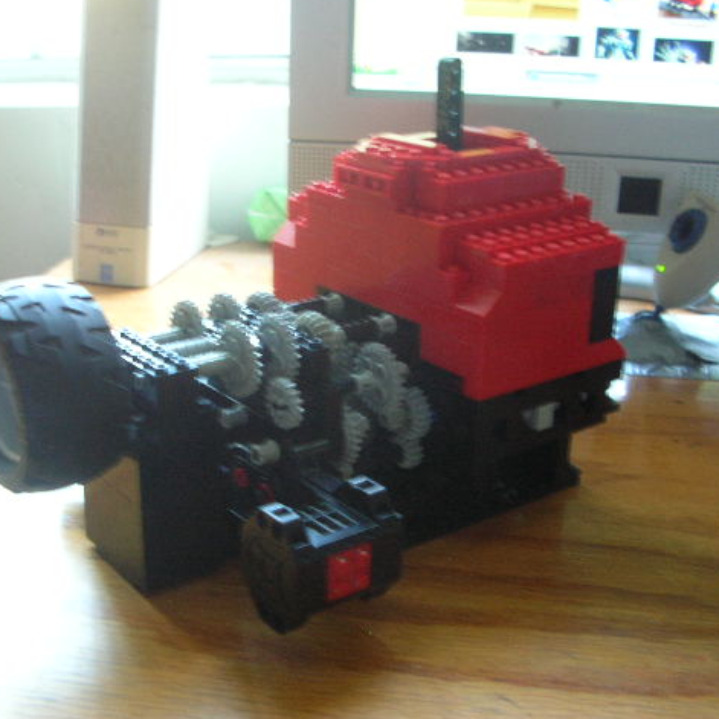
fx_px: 1128
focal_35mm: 48
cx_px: 275
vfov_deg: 35.4
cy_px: 356
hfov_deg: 35.2
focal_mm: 6.6
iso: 109
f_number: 3
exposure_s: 1/5
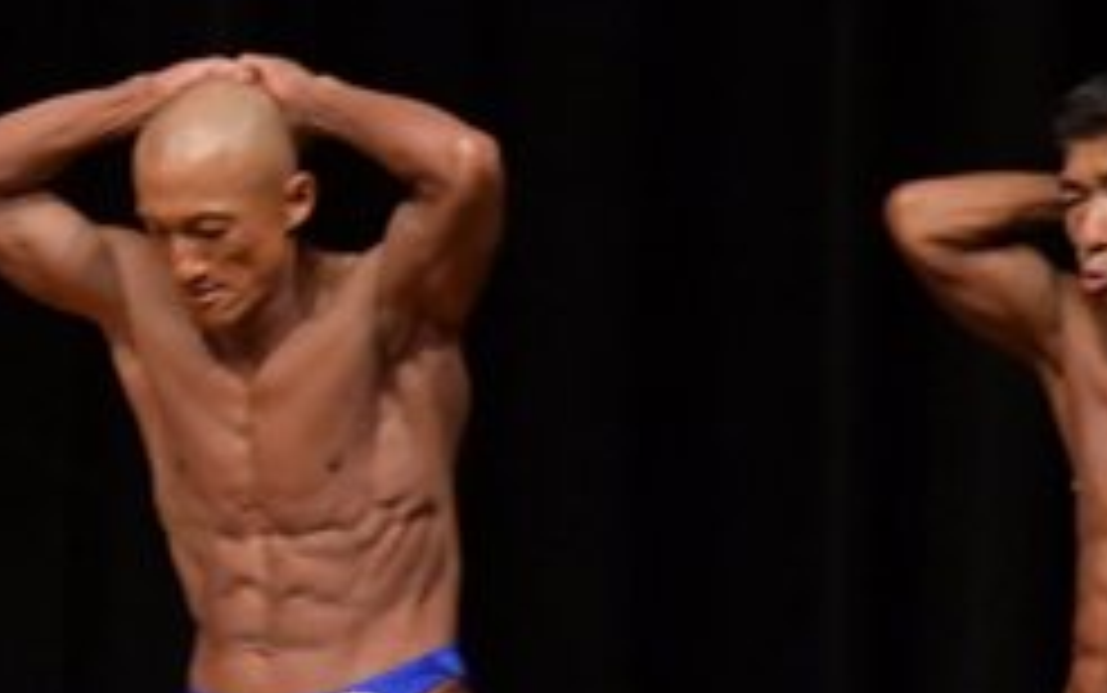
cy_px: 720
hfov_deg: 3.0
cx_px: -605
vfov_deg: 1.9
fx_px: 21038
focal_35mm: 697
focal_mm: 145
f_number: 5.6
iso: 5000
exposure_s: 1/400
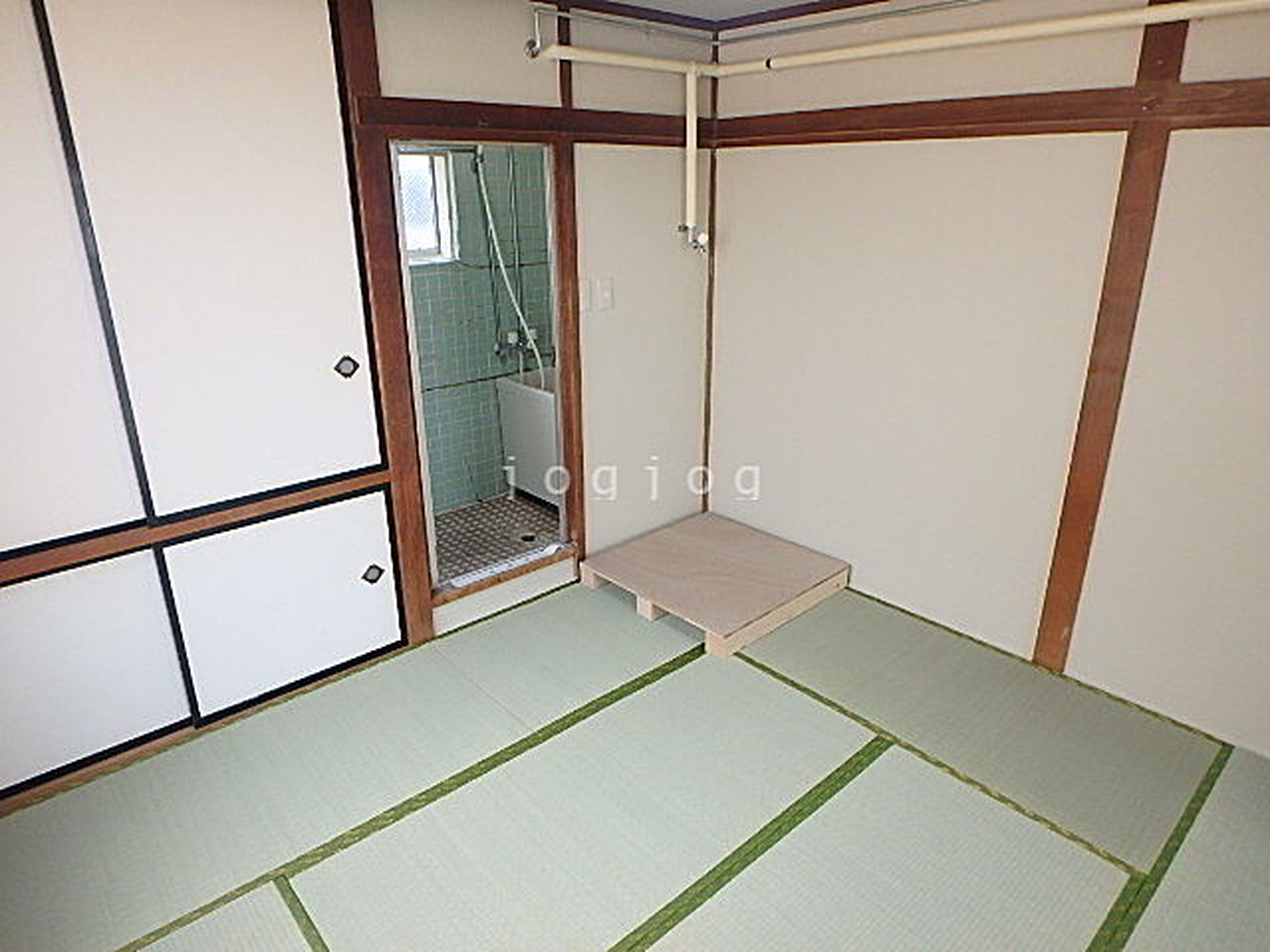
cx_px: 635
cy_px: 476
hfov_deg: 79.0
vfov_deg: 63.4
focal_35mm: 21
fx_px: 770
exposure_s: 1/60
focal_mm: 3.7
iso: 200
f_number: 3.5
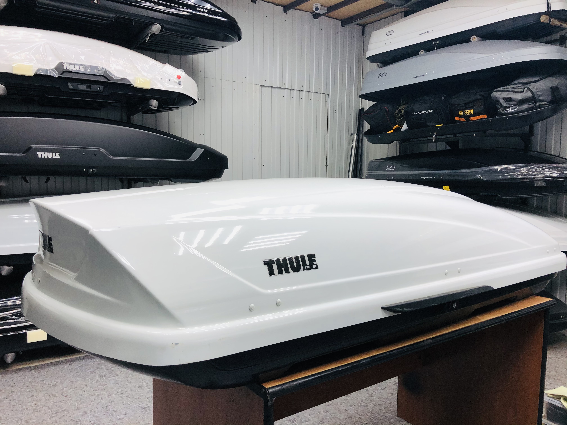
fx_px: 459
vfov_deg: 49.7
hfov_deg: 63.4
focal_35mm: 28
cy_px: 212
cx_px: 284
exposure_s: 1/50
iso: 25
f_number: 1.8
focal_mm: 3.99
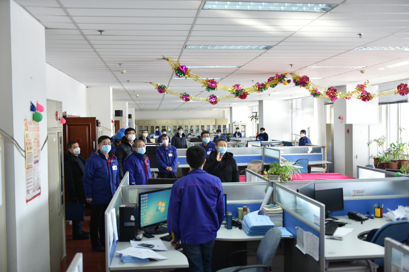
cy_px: 136
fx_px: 432
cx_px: 204
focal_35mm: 38
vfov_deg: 35.0
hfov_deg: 50.7
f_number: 2.8
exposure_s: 1/125
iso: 500
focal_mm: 38
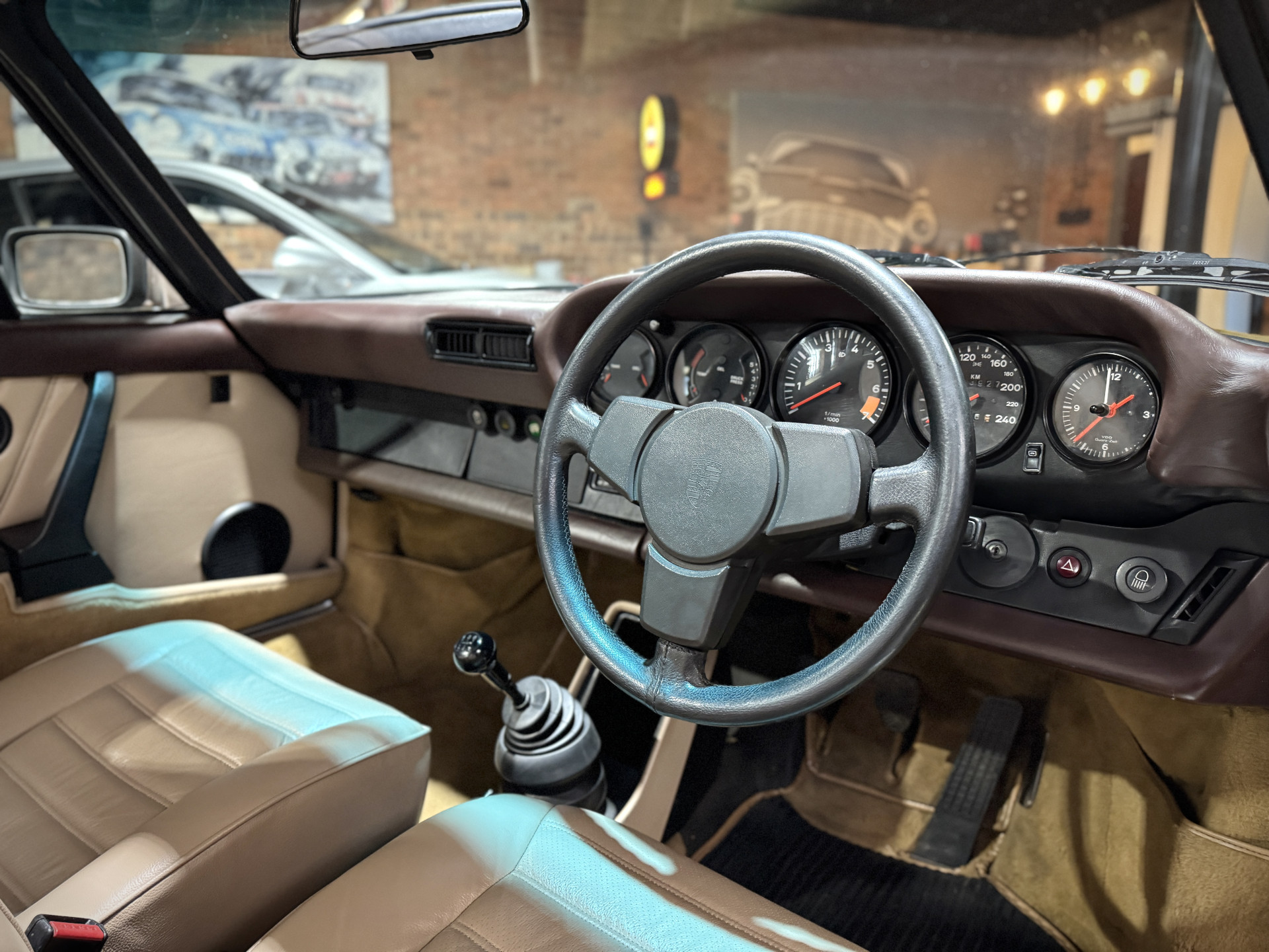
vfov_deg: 56.8
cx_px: 634
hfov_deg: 71.6
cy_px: 476
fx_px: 880
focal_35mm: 24
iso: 800
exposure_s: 1/33
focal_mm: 6.76
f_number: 1.78
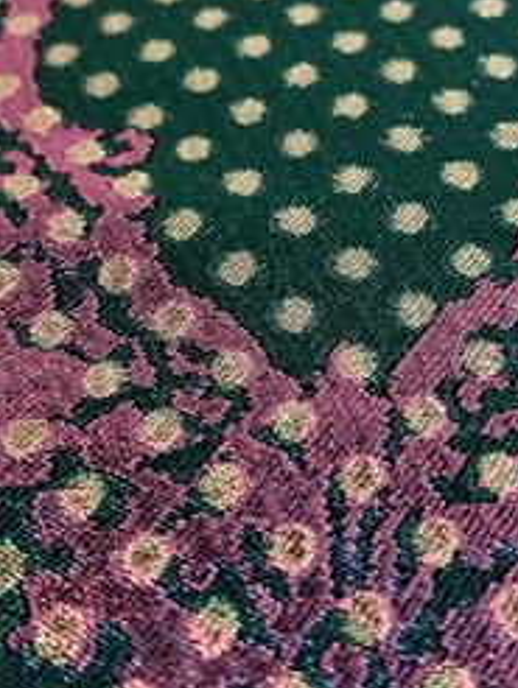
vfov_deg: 51.1
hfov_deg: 39.1
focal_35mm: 36
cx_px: 356
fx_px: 717
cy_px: 404
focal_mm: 5.7
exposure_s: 1/60
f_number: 1.5
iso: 320
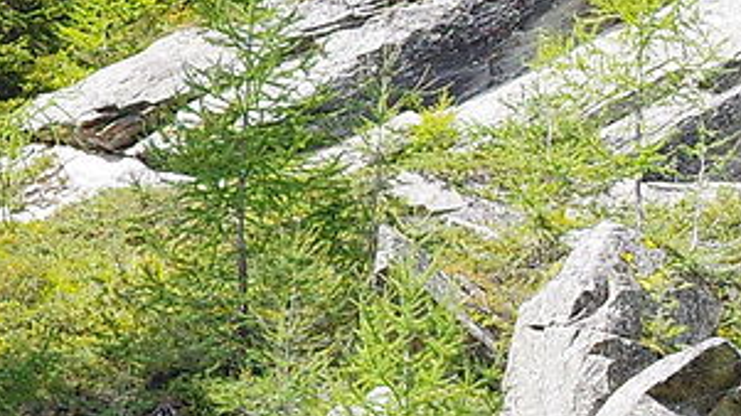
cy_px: 618
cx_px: 2019
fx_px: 6560
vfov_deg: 3.6
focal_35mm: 334
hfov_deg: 6.1
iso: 200
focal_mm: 26
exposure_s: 1/400
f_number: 5
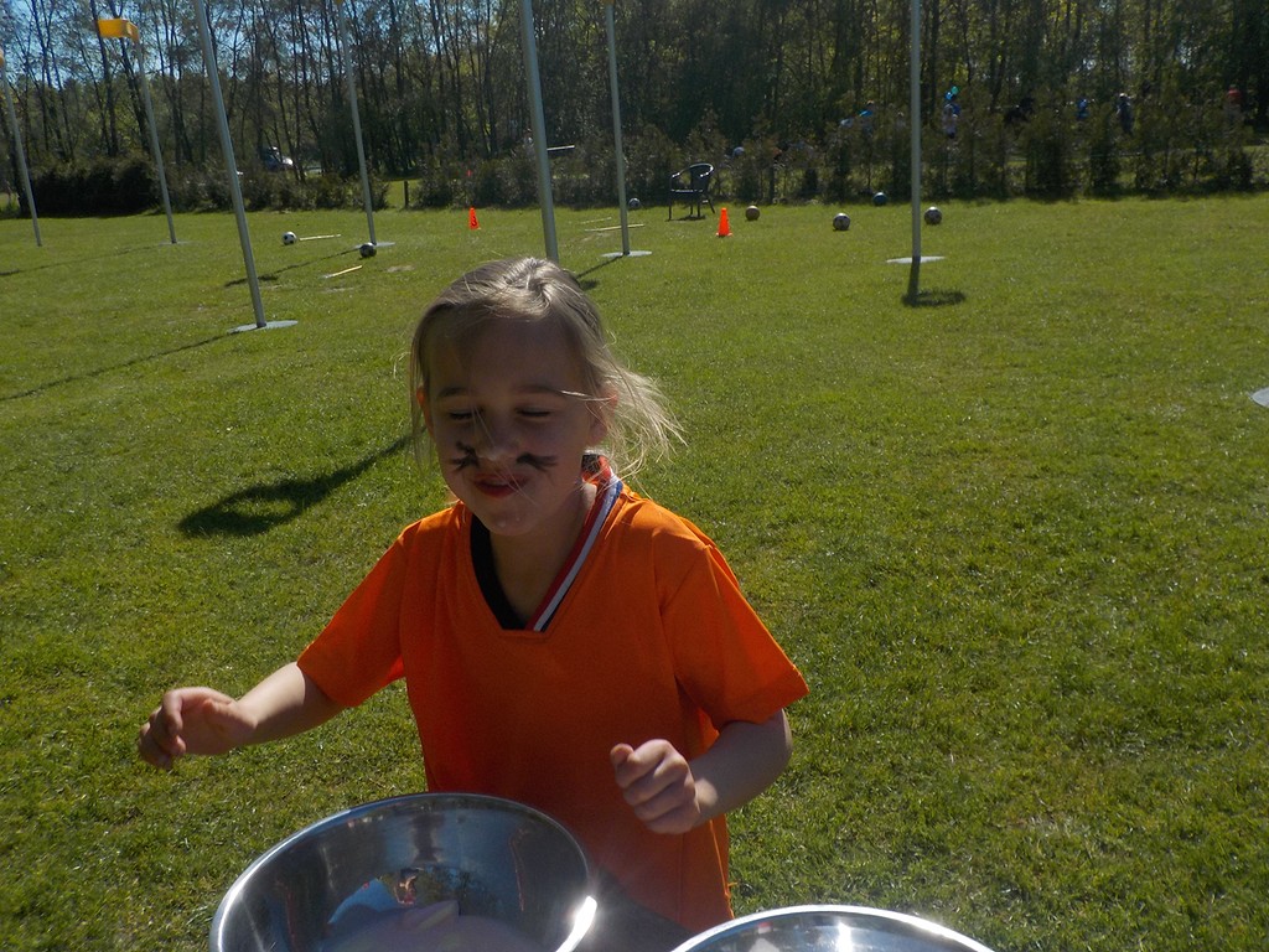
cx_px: 634
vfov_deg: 46.8
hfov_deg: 60.0
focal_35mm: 30
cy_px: 476
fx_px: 1100
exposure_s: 1/500
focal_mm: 4.1
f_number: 6.6
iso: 125
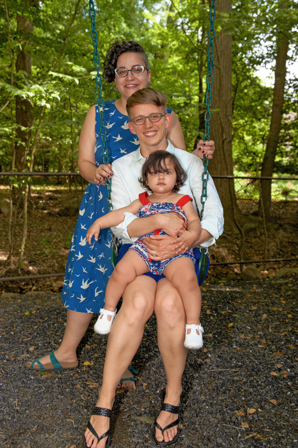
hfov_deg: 33.4
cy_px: 224
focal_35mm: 40
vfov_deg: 48.5
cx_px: 149
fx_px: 497
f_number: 5.6
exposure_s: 1/60
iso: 100
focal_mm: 40
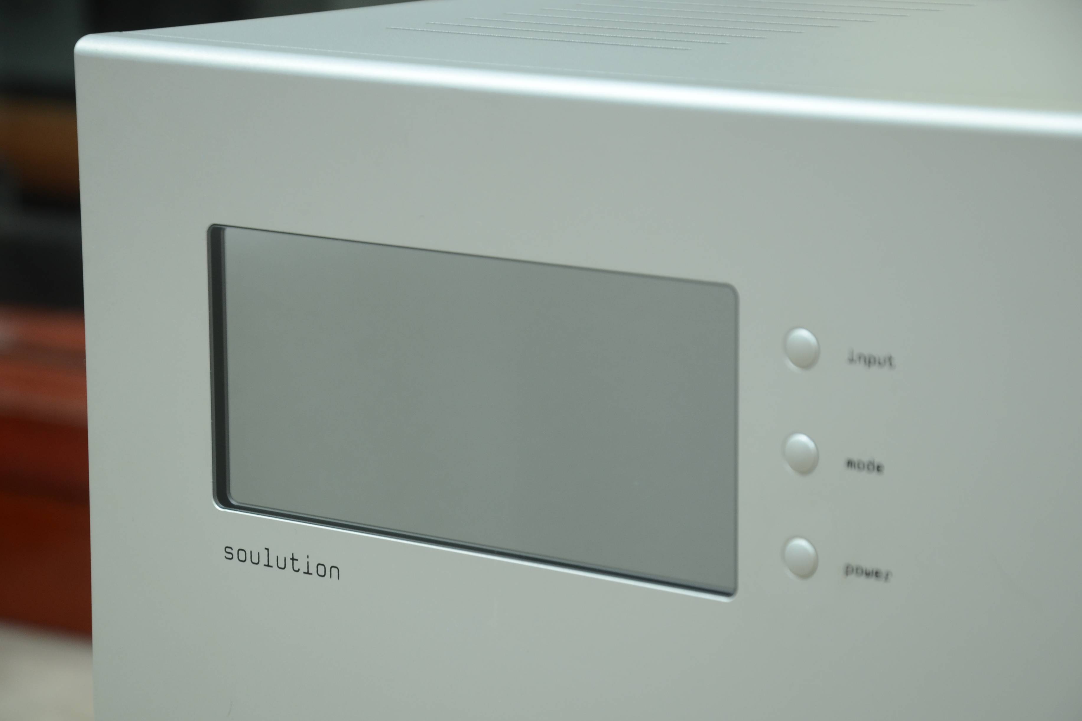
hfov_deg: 15.1
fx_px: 4087
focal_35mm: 136
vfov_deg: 10.1
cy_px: 360
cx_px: 546
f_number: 6.3
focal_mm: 90
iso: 500
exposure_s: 1/10
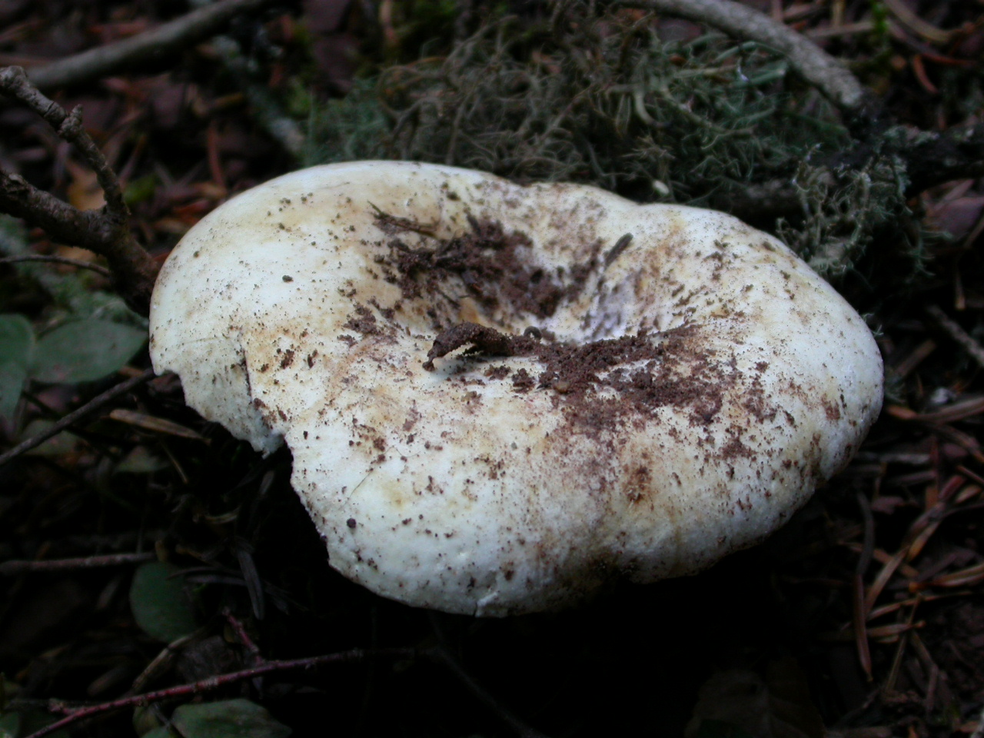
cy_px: 369
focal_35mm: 76
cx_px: 492
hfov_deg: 25.7
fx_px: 2160
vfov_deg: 19.4
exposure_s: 1/41.3
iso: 100
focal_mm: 15.7
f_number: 3.4
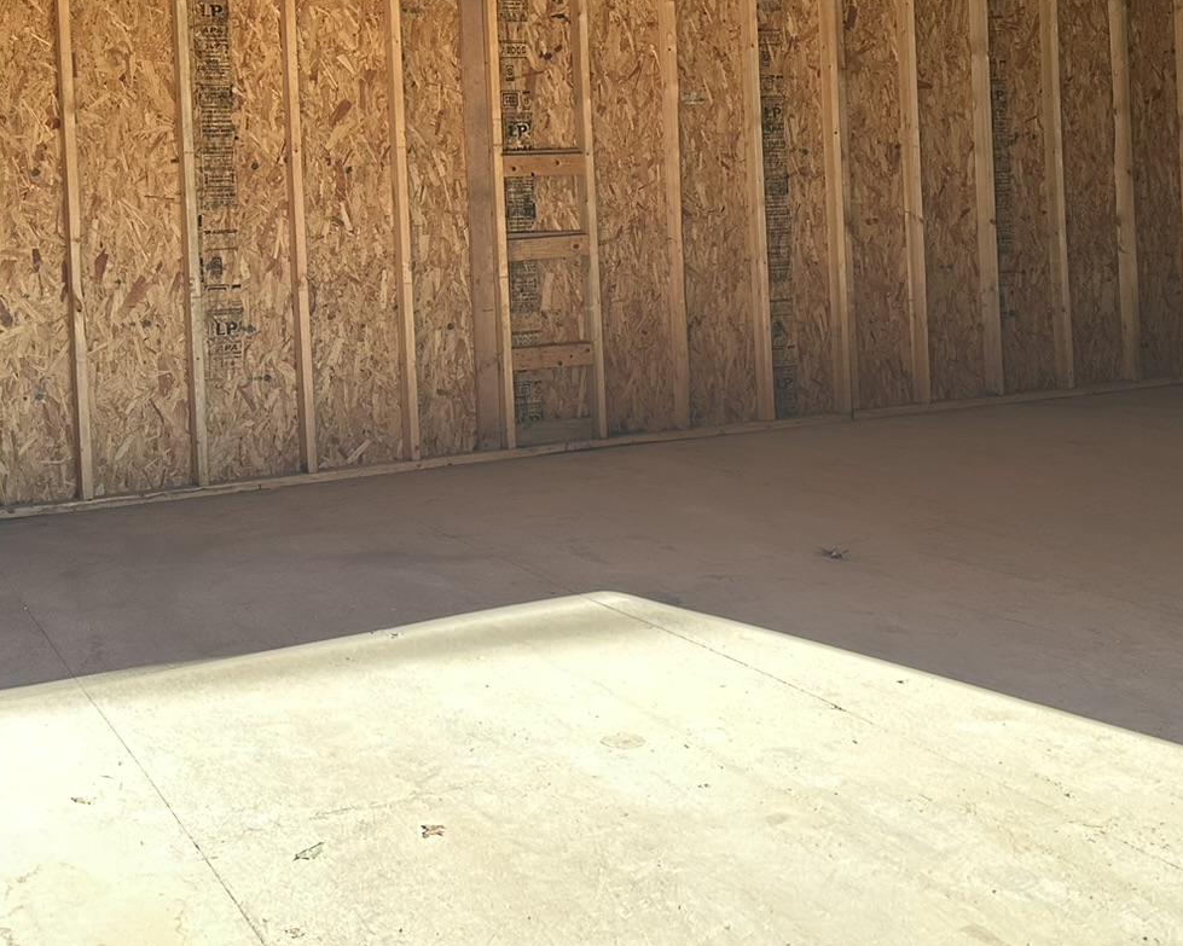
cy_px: 205
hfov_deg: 38.0
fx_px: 1715
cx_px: 628
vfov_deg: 30.2
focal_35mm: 49
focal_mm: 6.86
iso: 80
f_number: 1.78
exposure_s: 1/260
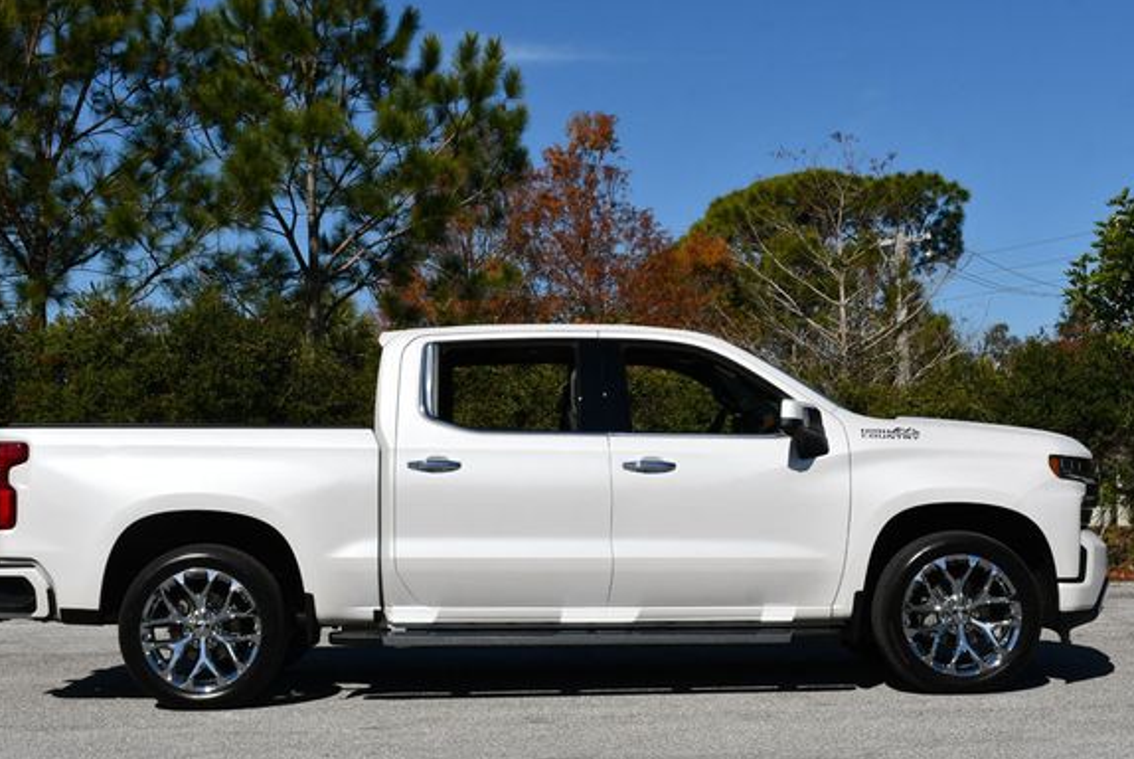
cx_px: 553
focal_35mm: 58
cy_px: 376
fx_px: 1829
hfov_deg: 34.4
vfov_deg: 23.4
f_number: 10
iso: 100
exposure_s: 1/400
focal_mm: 26
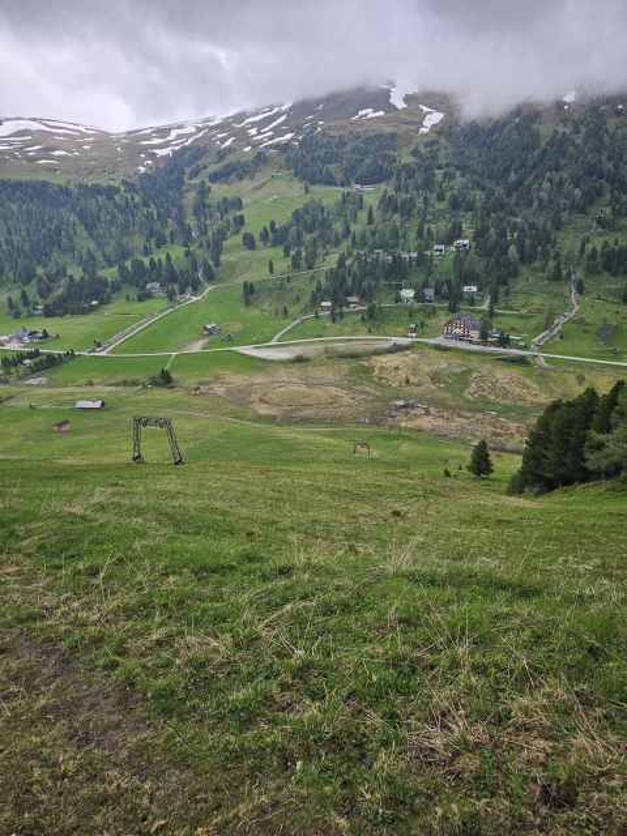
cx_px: 314
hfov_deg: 58.9
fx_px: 555
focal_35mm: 23
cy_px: 418
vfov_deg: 73.9
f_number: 1.7
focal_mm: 6.3
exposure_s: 1/180
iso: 25
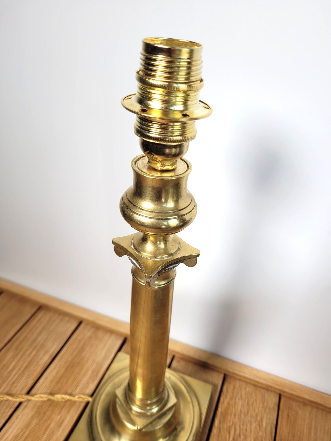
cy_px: 220
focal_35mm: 26
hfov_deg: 53.1
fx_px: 331
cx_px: 166
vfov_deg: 67.3
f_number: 1.8
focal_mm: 5.4
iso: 40
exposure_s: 1/391
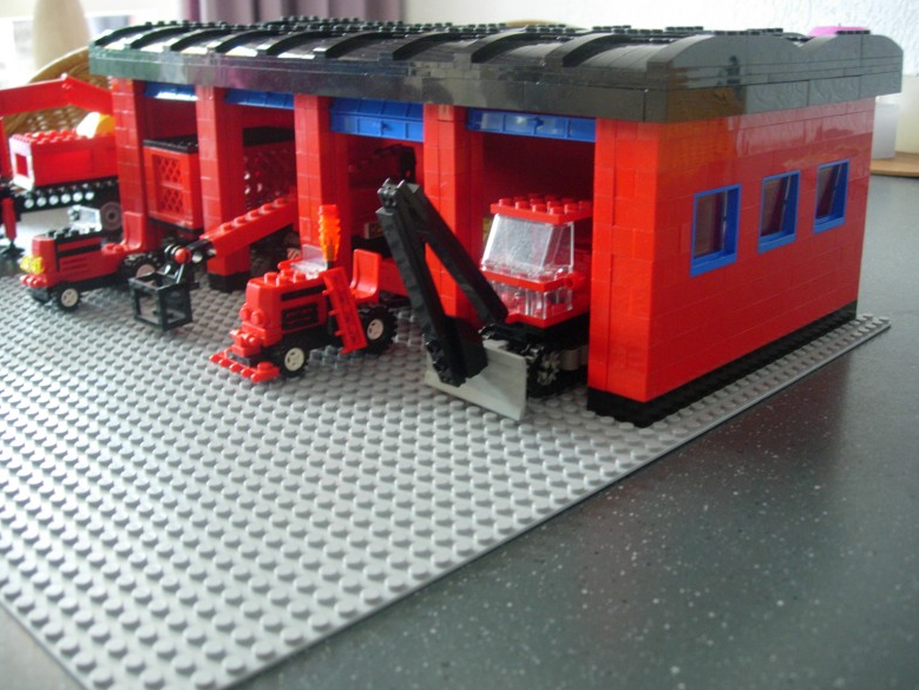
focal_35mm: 39
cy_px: 341
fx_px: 1036
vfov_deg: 36.8
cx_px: 460
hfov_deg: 47.8
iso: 149
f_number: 2.8
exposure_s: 1/32
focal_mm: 7.8
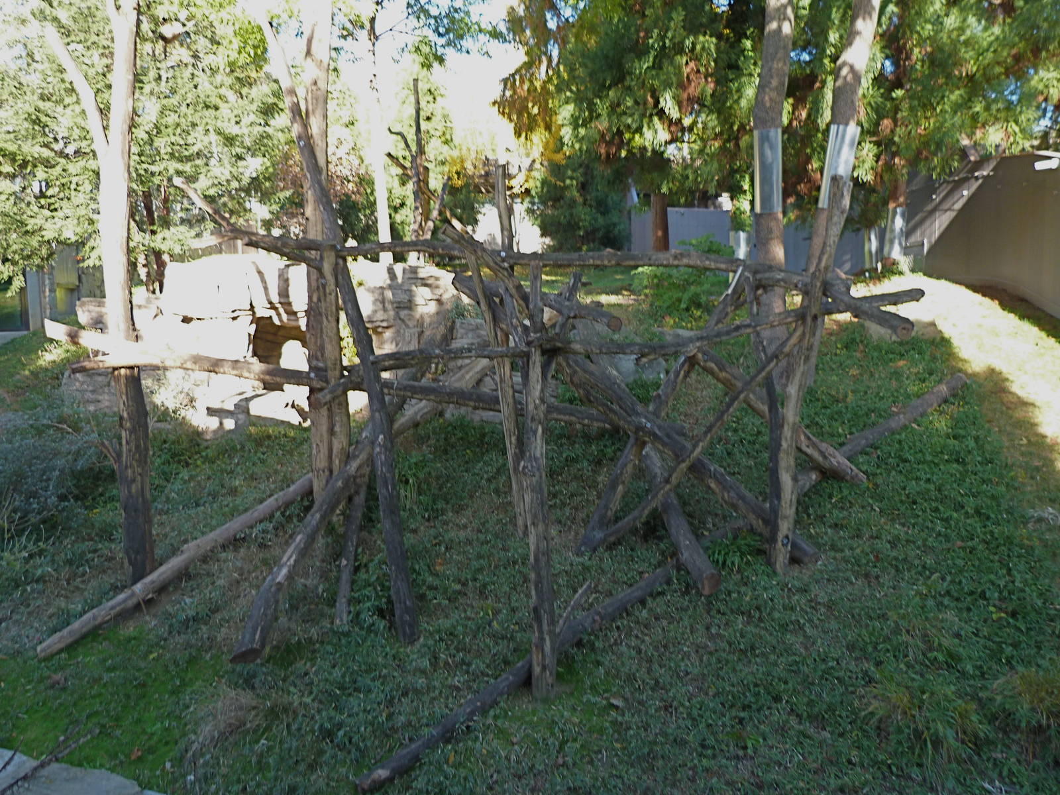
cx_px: 530
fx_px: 766
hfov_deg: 69.4
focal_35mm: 25
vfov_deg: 54.9
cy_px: 398
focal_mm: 4.5
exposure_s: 1/60
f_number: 2.8
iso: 100
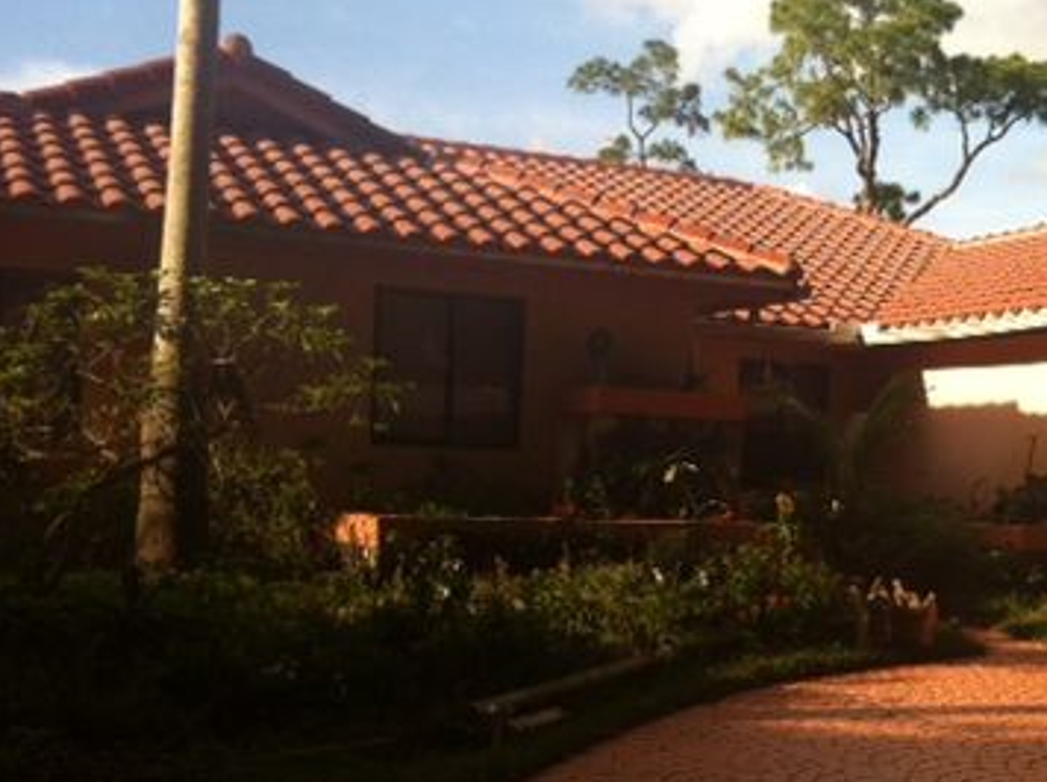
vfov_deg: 24.6
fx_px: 1782
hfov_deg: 32.0
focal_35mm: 59
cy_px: 514
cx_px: 809
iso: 80
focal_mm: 3.85
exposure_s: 1/686
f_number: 2.8
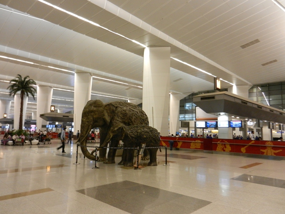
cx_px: 142
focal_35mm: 25
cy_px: 107
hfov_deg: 69.4
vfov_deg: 54.9
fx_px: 206
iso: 400
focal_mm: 4.5
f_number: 3.5
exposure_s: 1/20
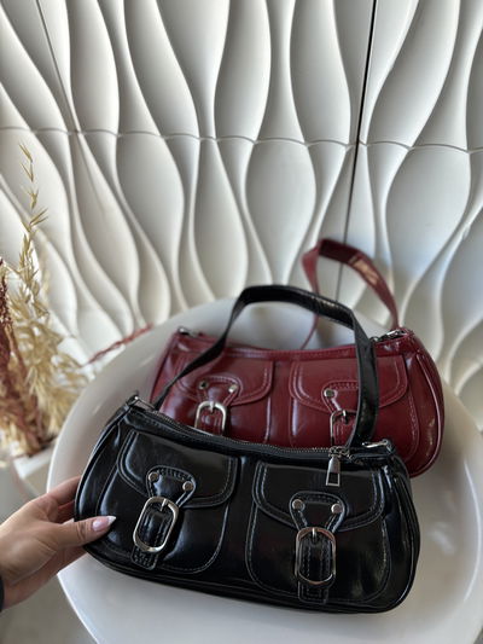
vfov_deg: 67.3
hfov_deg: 53.1
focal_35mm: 26
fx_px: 484
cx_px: 242
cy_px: 322
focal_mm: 5.96
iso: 80
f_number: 1.6
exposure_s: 1/100
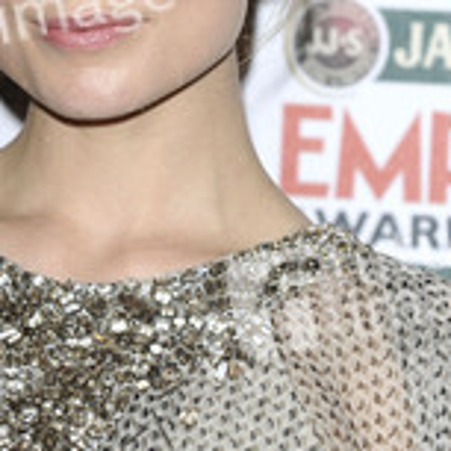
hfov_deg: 5.7
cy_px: 141
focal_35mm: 307
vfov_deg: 5.7
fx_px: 4525
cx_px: 111
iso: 200
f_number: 4
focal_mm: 92
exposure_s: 1/200
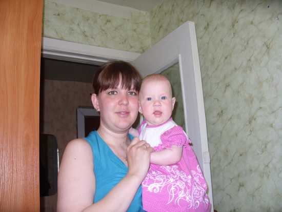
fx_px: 310
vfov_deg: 37.7
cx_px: 141
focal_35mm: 38
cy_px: 106
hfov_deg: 49.0
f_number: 2.8
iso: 100
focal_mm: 6.3
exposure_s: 1/30
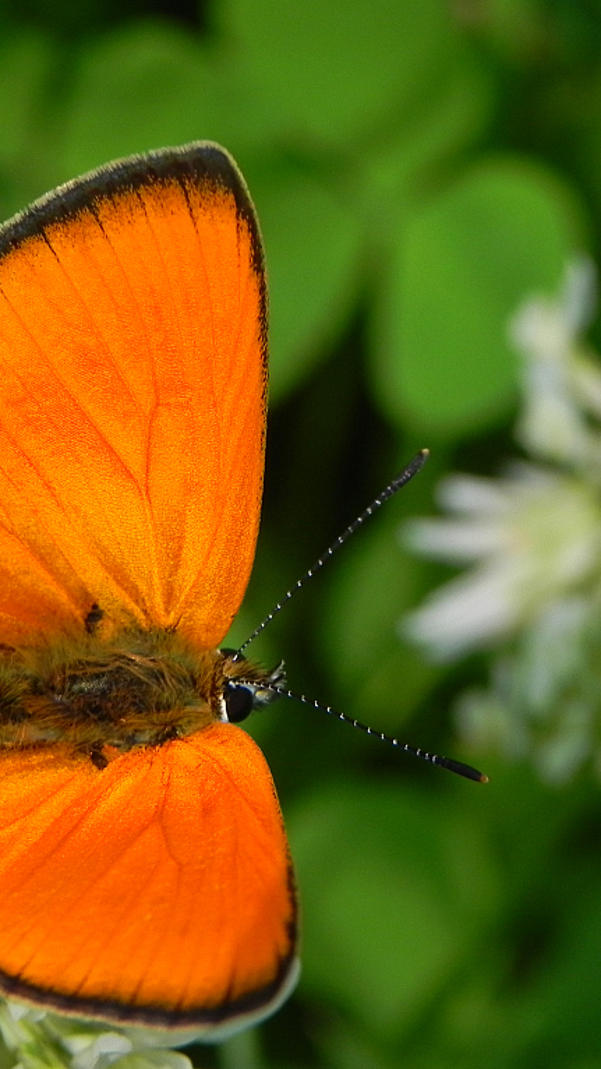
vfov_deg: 14.1
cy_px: 534
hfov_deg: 7.9
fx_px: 4334
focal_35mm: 153
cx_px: 181
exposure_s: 1/594
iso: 160
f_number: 5
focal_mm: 18.8
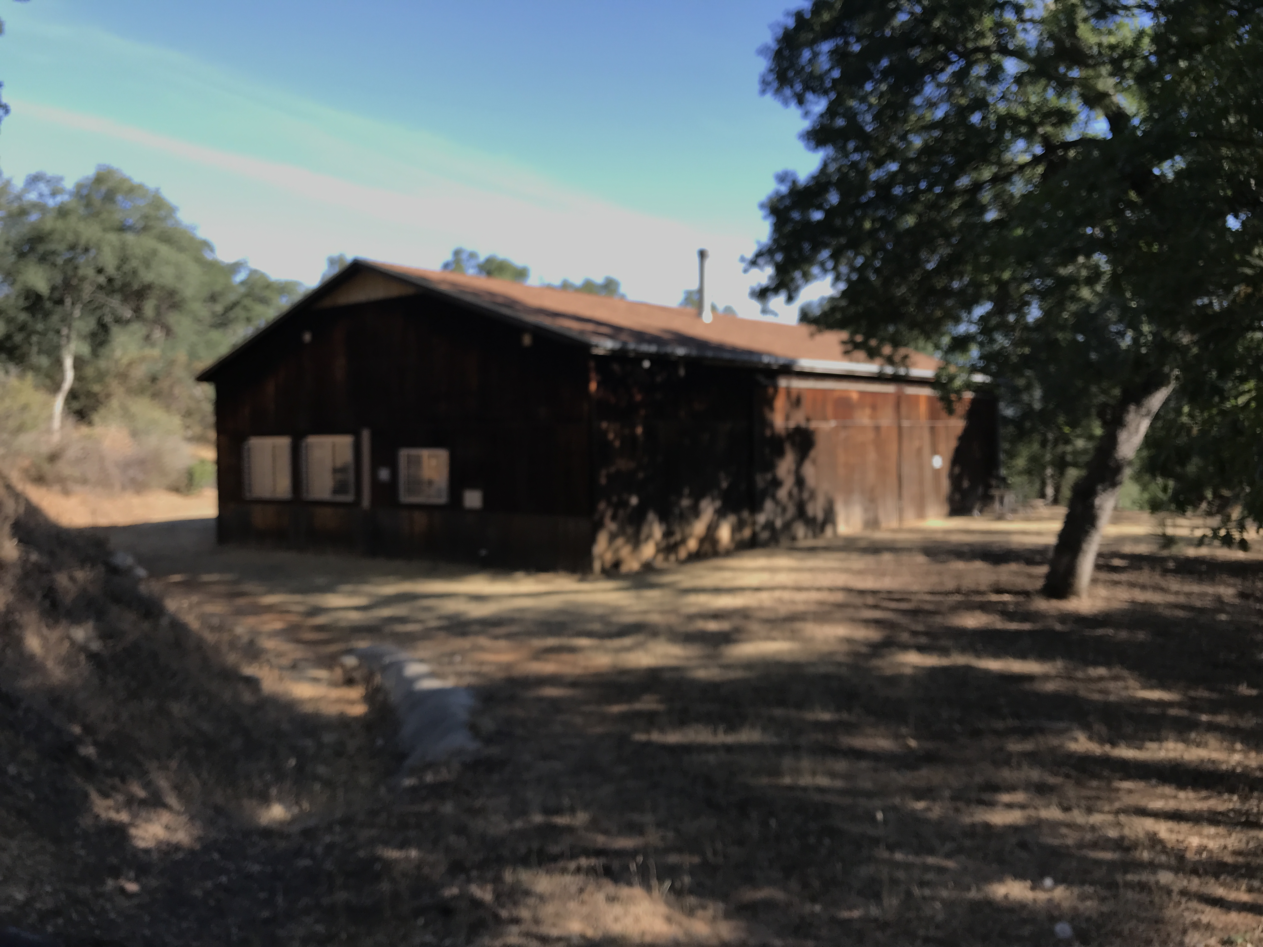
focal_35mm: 28
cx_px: 632
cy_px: 474
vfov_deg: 49.7
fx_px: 1022
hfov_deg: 63.4
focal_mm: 3.99
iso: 20
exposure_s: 1/471
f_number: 1.8
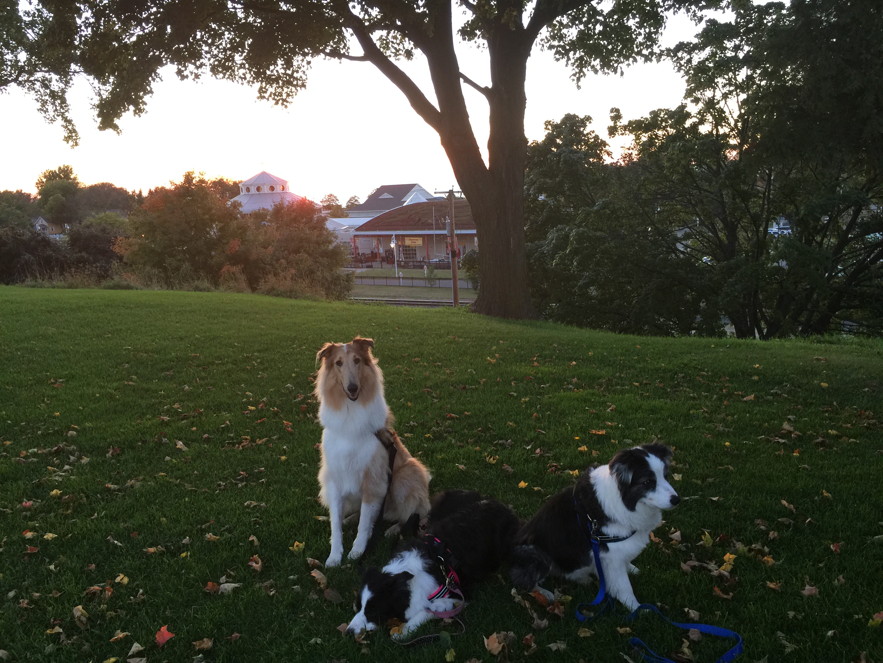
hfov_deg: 61.7
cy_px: 332
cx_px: 442
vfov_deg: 48.2
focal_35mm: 29
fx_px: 740
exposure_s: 1/30
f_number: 2.2
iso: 40
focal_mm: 4.15
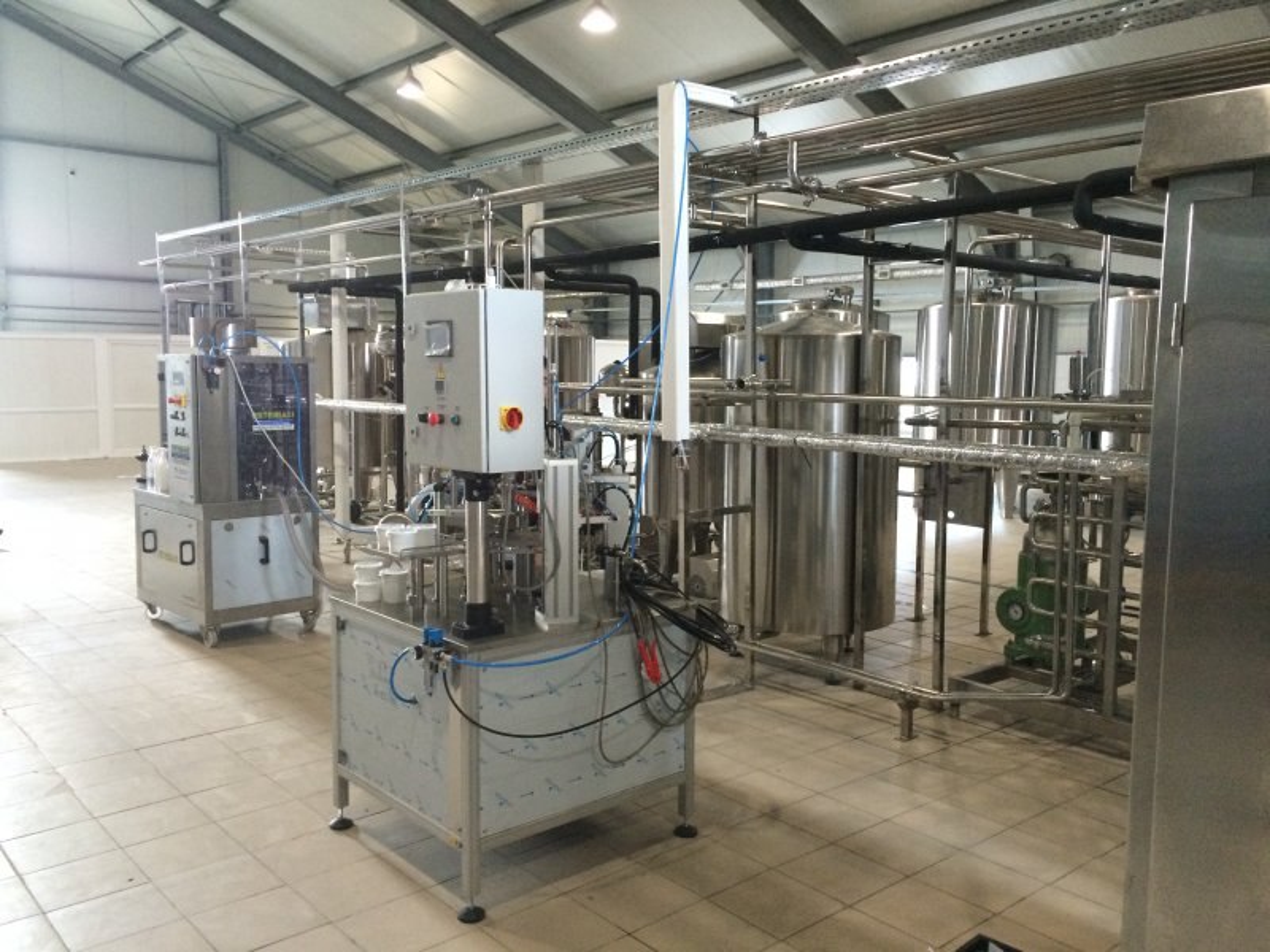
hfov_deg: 61.7
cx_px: 635
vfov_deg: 48.2
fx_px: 1064
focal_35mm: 29
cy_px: 476
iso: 200
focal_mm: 4.15
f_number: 2.2
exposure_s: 1/30
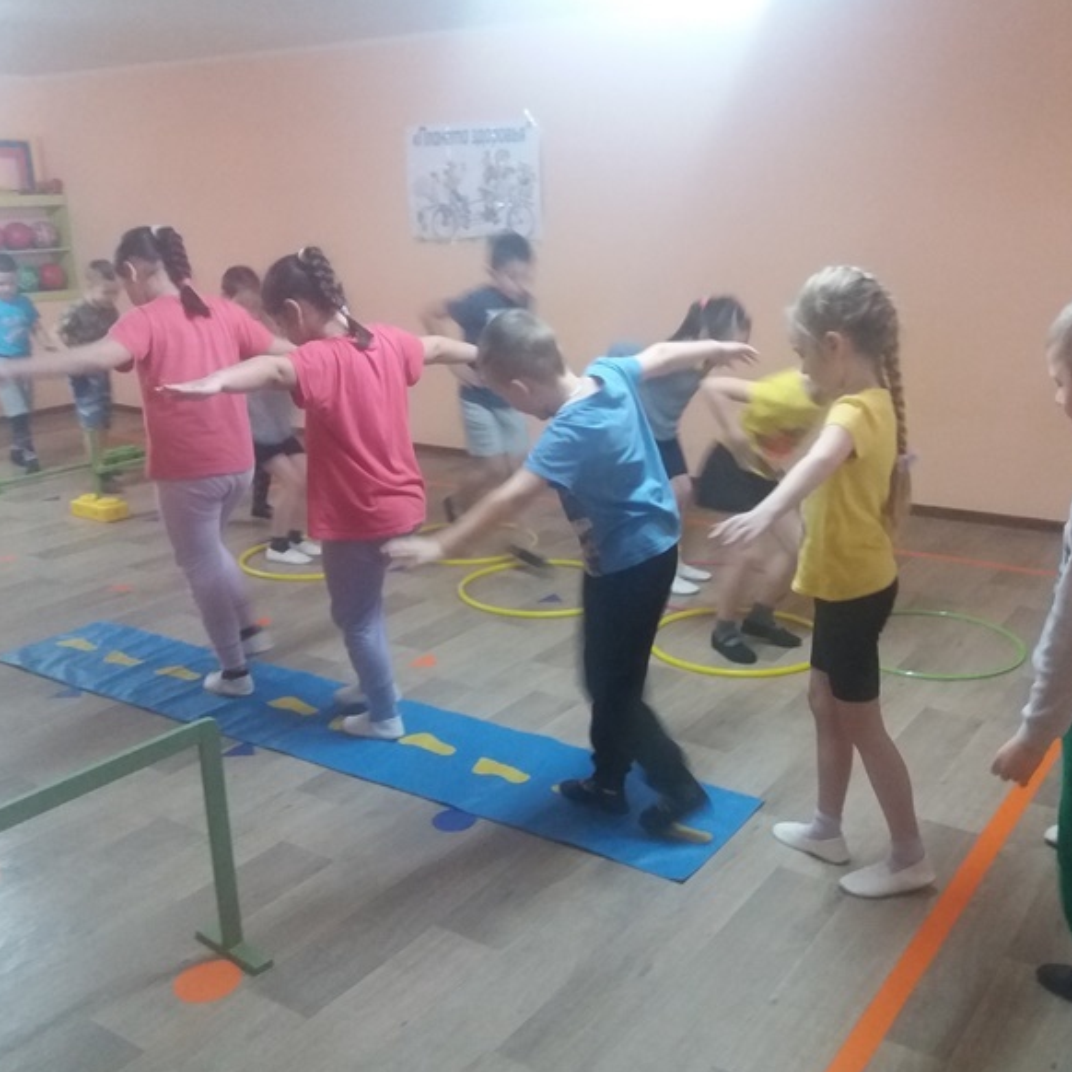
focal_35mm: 34
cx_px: 569
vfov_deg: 48.4
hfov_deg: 48.4
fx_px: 1191
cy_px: 542
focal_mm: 3.7
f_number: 1.9
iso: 400
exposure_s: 1/17
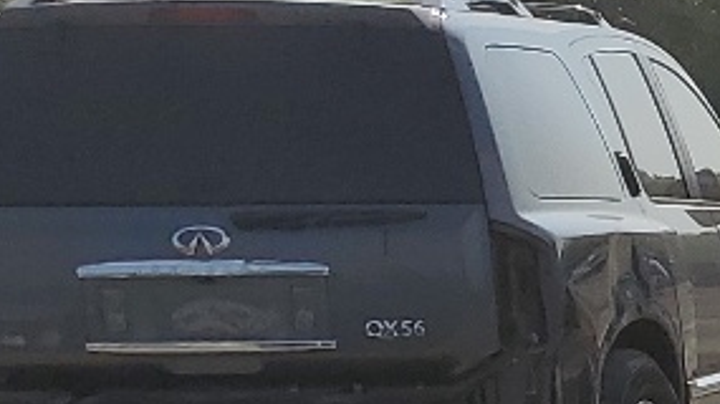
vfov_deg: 7.1
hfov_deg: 11.5
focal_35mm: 159
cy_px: 1033
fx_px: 3034
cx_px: 1635
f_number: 1.5
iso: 50
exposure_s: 1/10000
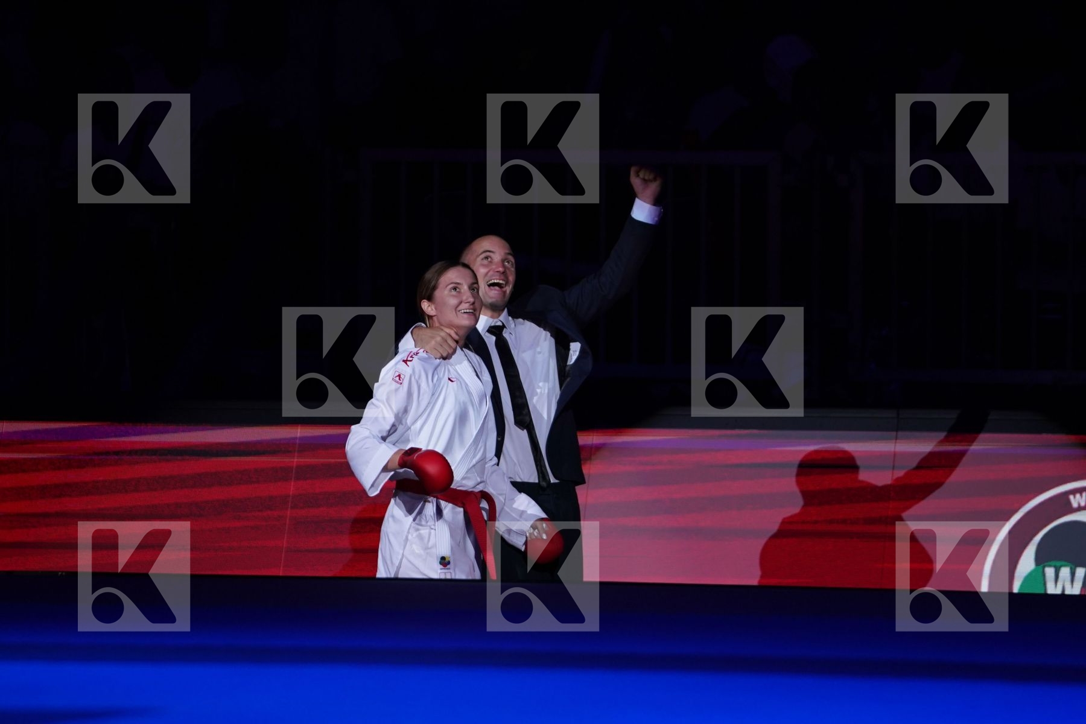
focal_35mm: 300
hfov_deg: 6.9
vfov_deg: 4.6
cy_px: 362
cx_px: 543
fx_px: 9049
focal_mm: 200
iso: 1000
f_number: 2.8
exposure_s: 1/1000
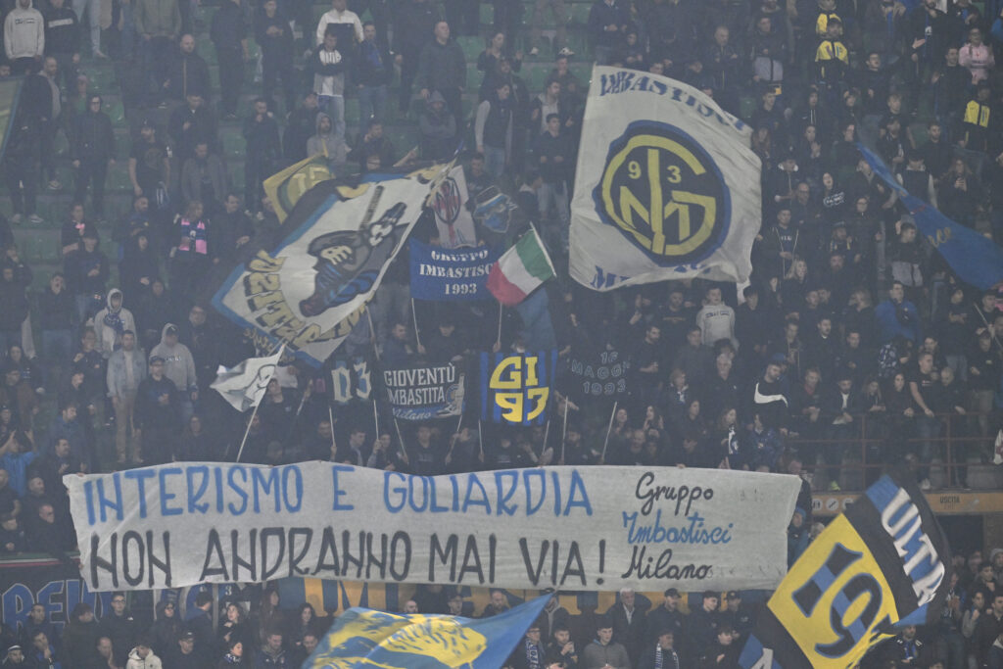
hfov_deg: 4.1
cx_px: 502
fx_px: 13932
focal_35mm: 500
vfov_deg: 2.8
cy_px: 334
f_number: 7.1
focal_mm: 500
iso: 4000
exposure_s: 1/125
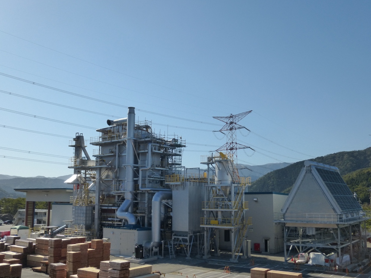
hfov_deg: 51.4
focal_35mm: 36
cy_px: 141
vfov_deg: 39.7
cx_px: 187
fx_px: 386
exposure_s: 1/320
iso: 200
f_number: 10
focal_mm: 6
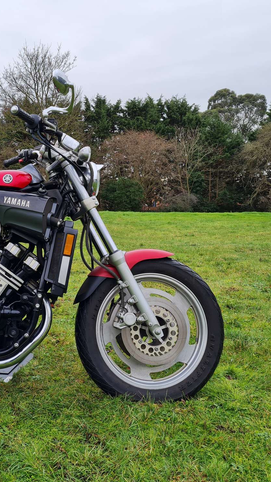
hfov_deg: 30.6
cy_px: 242
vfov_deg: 52.8
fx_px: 485
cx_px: 60
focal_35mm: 38
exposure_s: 1/290
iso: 50
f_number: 1.8
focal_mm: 5.4
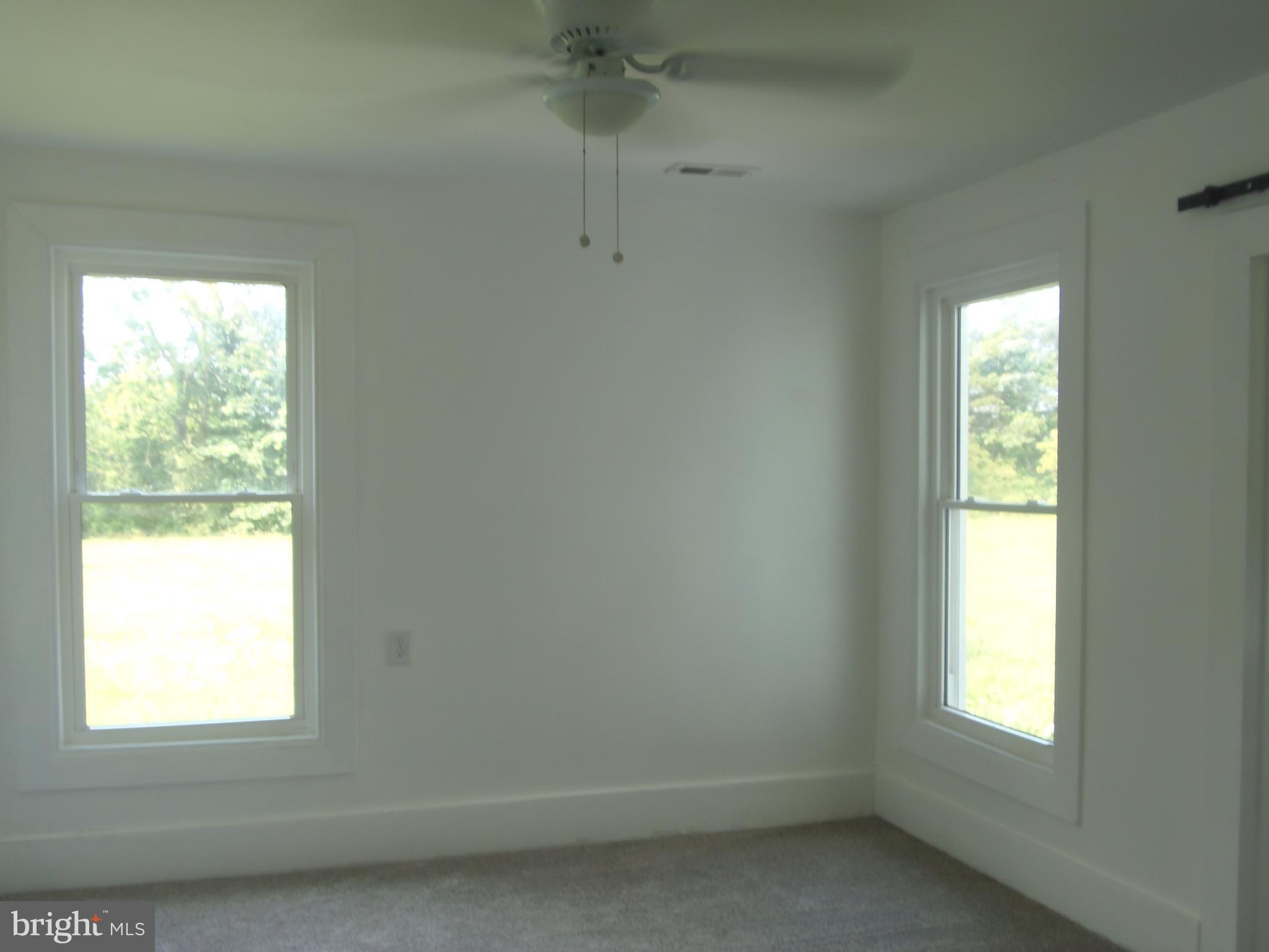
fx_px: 1100
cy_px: 476
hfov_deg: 60.0
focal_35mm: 30
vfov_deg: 46.8
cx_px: 634
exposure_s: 1/30
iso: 64
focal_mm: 5.5
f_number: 3.2
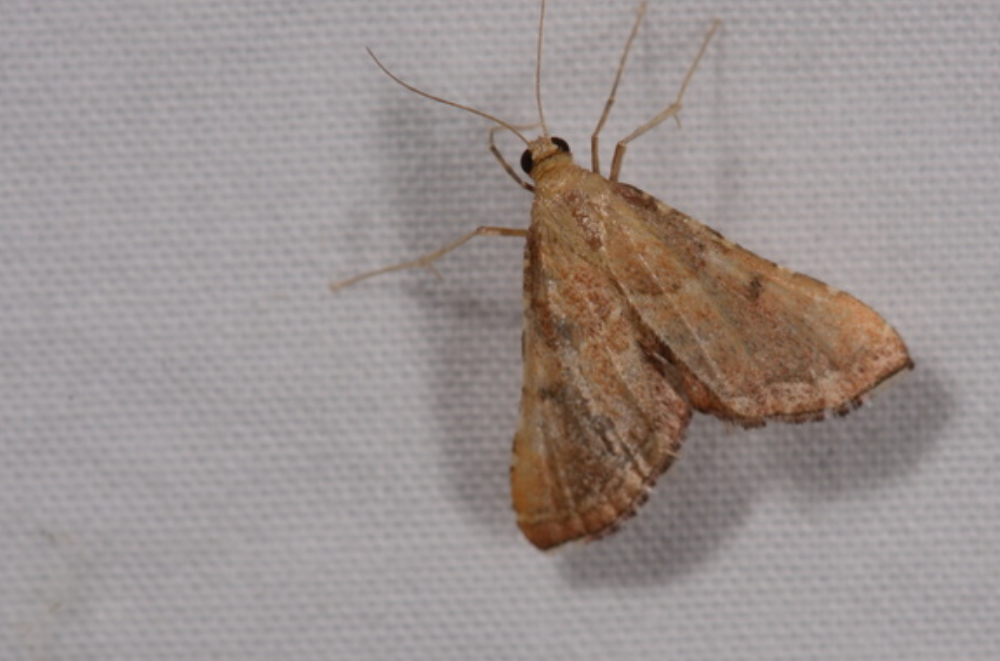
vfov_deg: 7.8
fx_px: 4867
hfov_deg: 11.7
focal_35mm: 176
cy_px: 332
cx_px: 637
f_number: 25
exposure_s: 1/60
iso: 100
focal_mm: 85
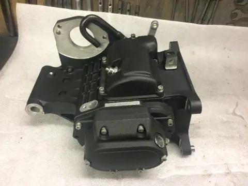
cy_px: 93
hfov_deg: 61.7
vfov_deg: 48.2
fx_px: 208
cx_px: 124
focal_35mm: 29
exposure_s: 1/33
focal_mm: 4.15
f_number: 2.2
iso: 320
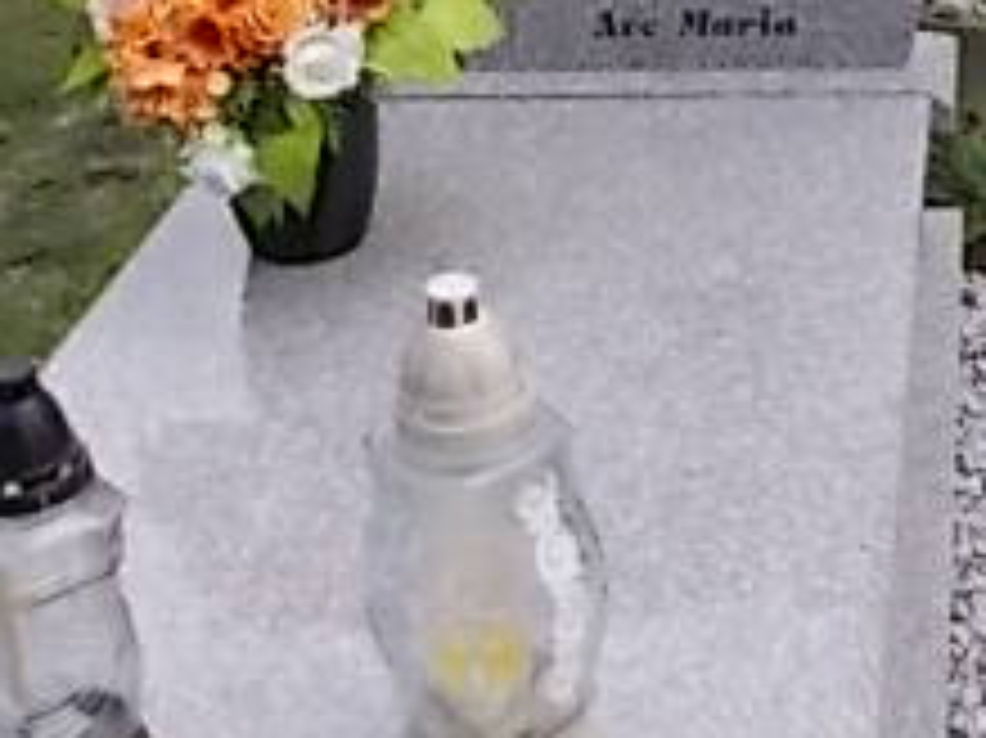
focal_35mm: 76
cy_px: -76
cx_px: 680
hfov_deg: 25.5
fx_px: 2164
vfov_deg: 18.6
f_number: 3.2
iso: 80
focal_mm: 4.6
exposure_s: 1/400
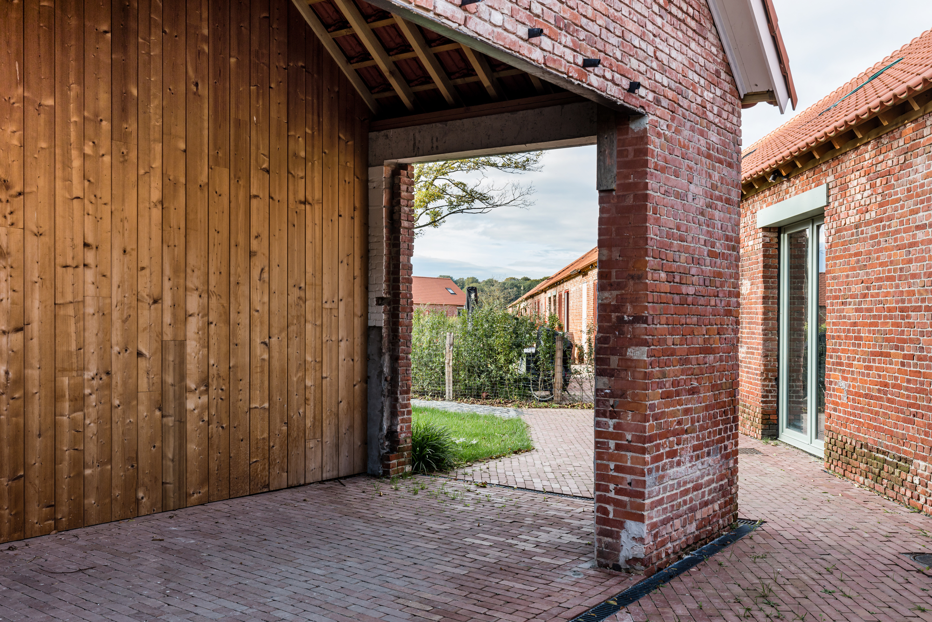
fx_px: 854
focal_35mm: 33
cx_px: 466
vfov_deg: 40.0
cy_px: 311
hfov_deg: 57.2
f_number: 10
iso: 200
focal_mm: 33
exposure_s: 1/60
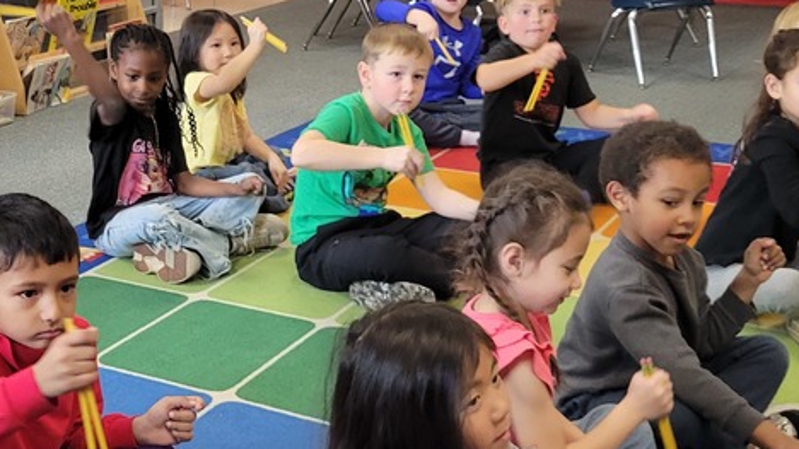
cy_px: 208
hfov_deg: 33.1
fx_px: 1313
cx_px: 184
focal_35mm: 62
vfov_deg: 19.4
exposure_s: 1/120
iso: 250
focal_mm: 5.4
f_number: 1.8
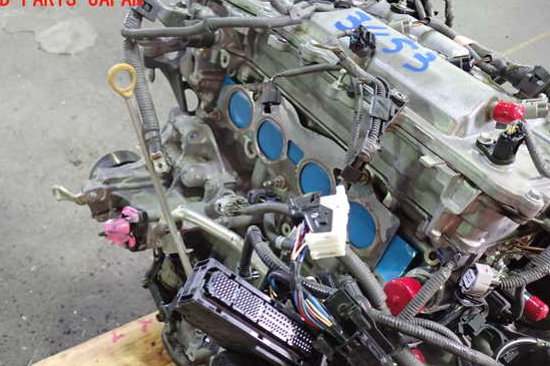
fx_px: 519
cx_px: 261
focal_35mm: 34
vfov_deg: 38.8
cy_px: 211
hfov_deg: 55.8
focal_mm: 5.4
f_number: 2.3
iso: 500
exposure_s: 1/30
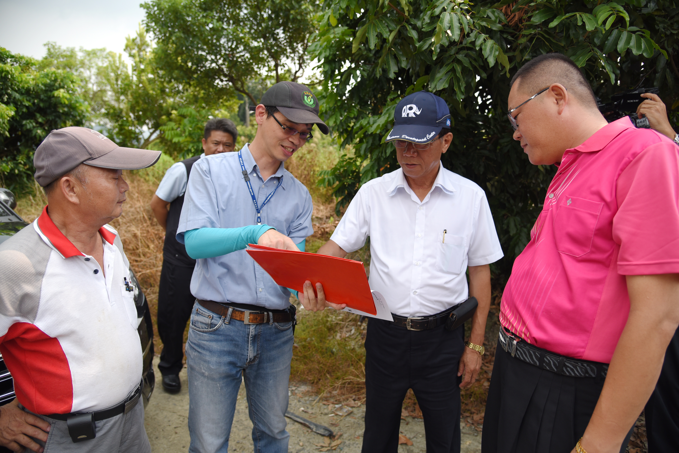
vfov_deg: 53.2
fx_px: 453
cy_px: 226
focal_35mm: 24
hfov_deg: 73.7
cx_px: 340
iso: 320
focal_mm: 24
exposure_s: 1/1600
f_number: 4
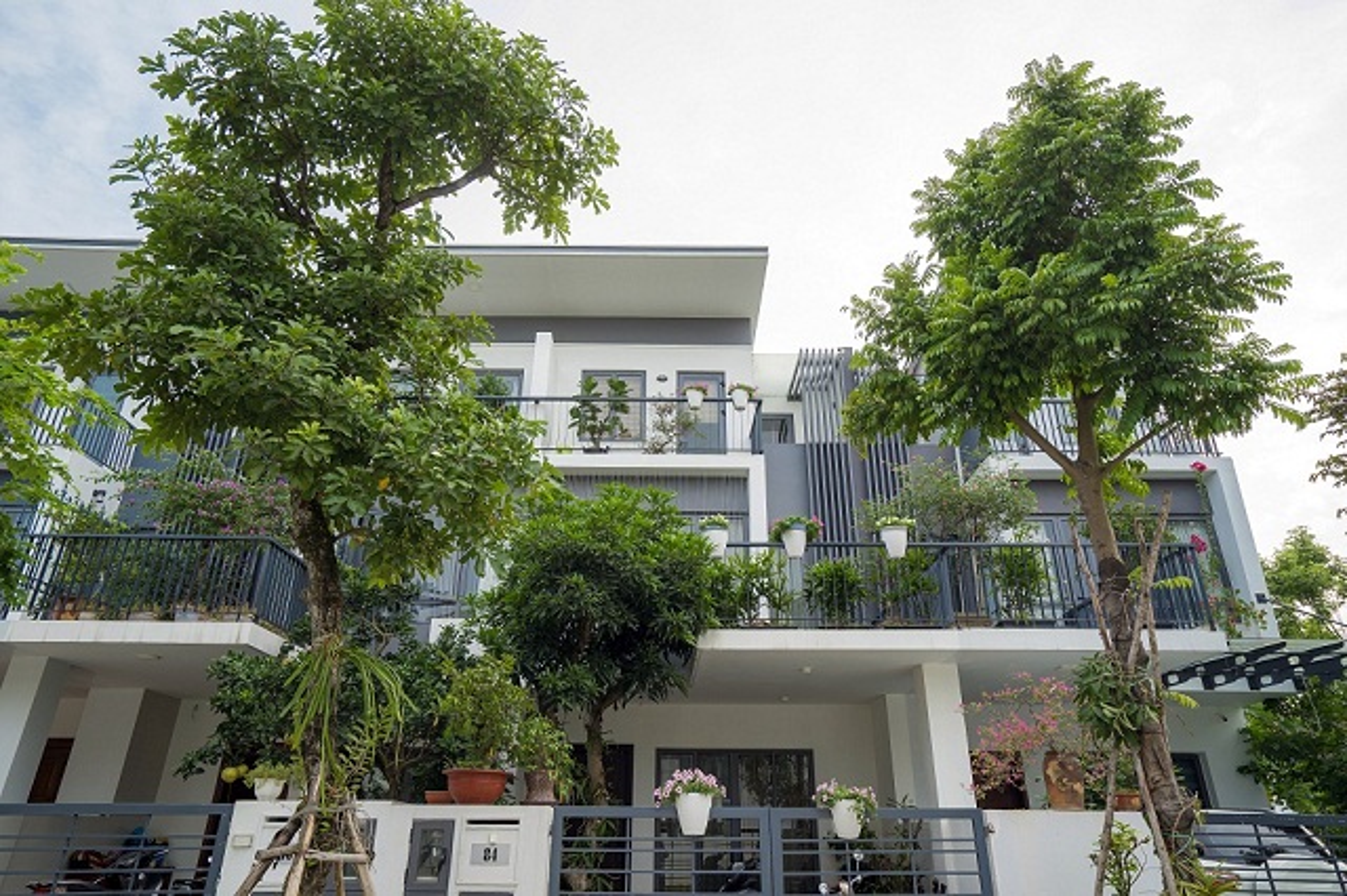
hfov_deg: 78.6
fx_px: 823
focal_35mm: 22
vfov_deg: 57.2
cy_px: 448
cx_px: 674
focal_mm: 22
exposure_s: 1/40
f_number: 8
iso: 100
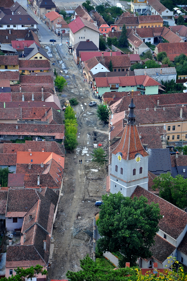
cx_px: 94
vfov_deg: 19.5
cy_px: 140
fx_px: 820
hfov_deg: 13.0
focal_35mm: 105
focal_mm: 70
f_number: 5.3
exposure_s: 1/250
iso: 400
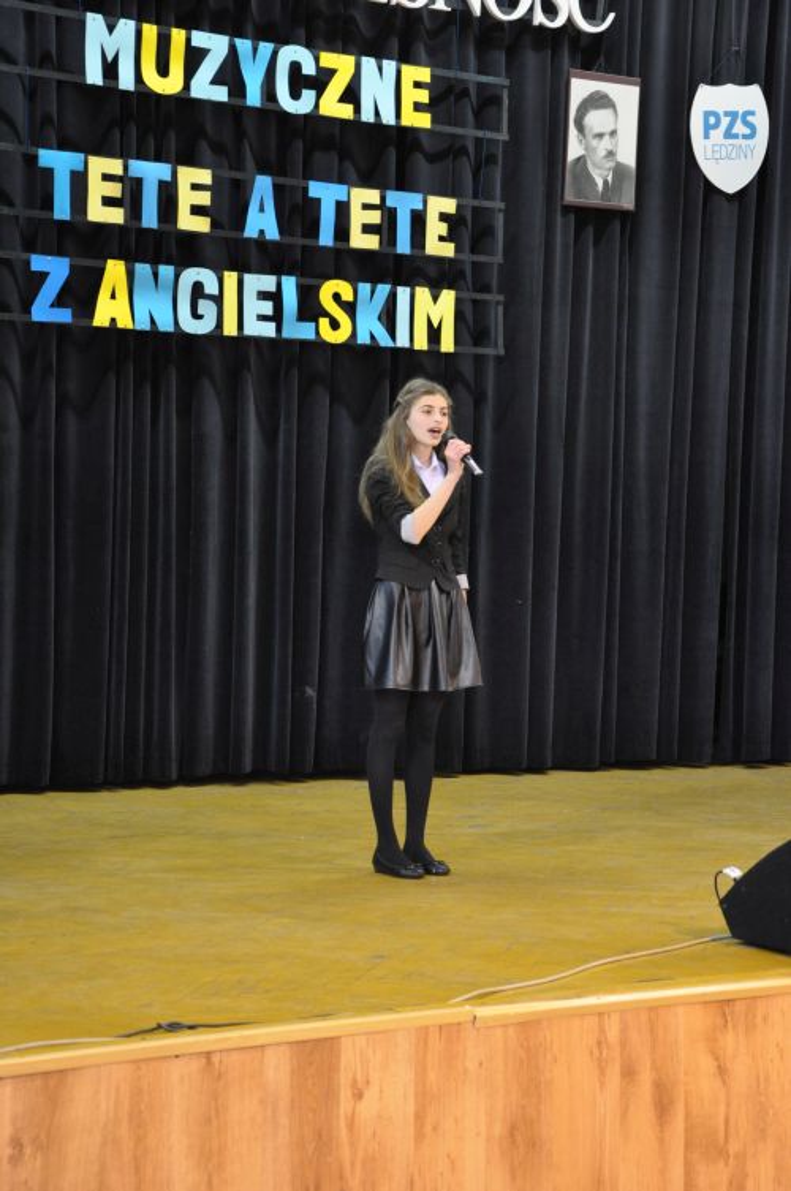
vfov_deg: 28.1
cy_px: 596
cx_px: 396
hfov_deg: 18.9
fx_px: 2379
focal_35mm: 72
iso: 1600
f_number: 4.8
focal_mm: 48
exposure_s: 1/15
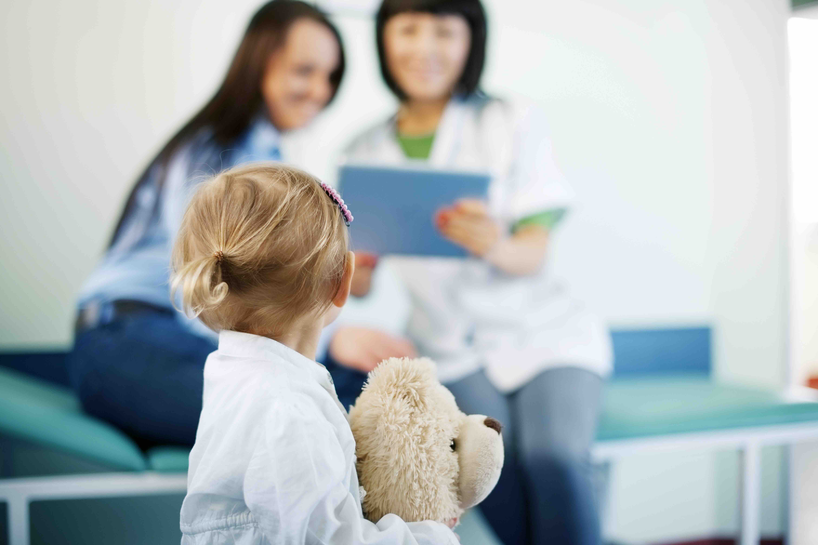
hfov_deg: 39.6
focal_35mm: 50
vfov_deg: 27.0
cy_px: 272
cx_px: 409
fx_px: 1136
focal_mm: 50
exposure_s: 1/200
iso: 100
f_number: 2
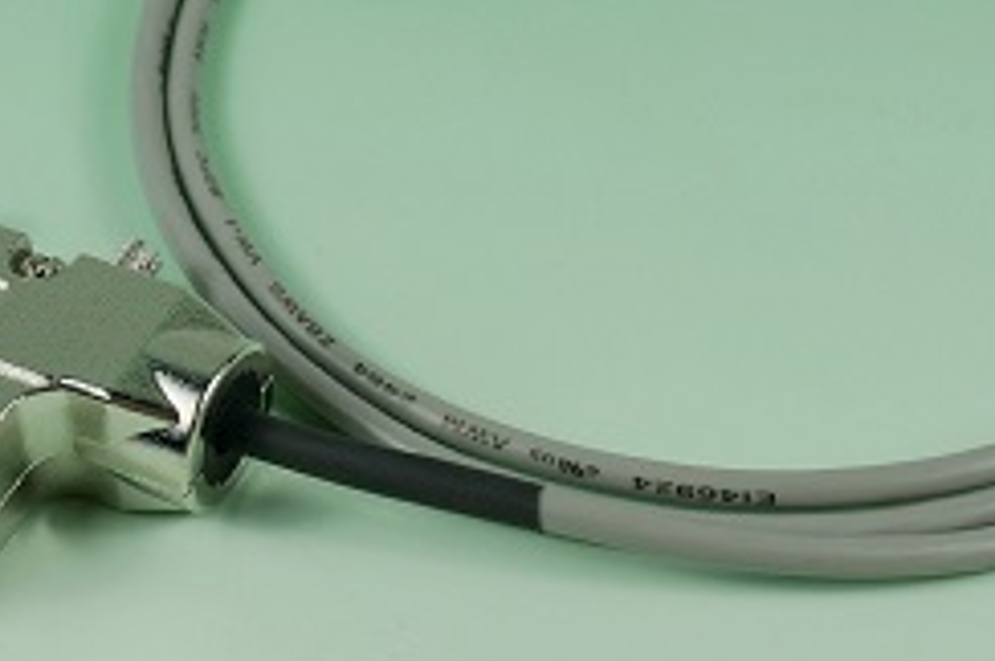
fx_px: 2650
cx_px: 567
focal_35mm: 96
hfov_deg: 21.3
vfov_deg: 14.2
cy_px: 159
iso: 100
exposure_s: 1/100
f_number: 7.1
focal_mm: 26
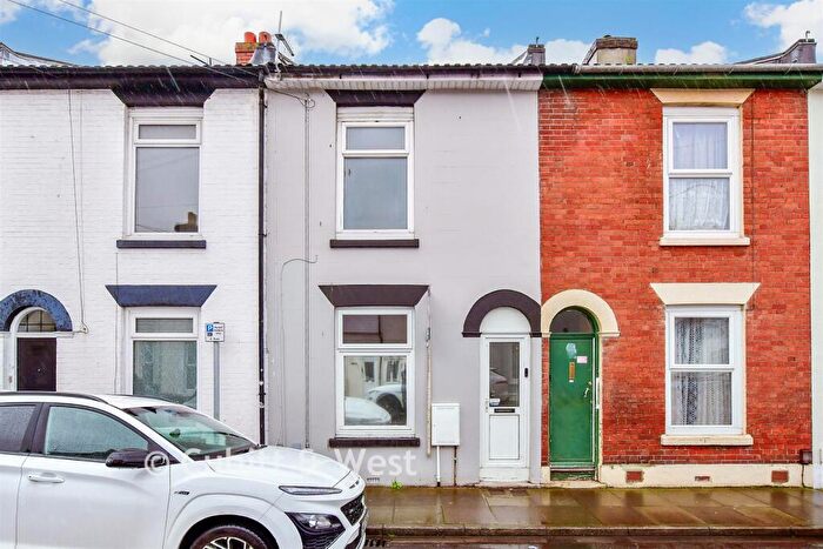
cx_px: 412
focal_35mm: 18
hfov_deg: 90.0
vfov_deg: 67.4
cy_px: 274
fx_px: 412
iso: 500
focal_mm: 12
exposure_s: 1/160
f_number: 7.1
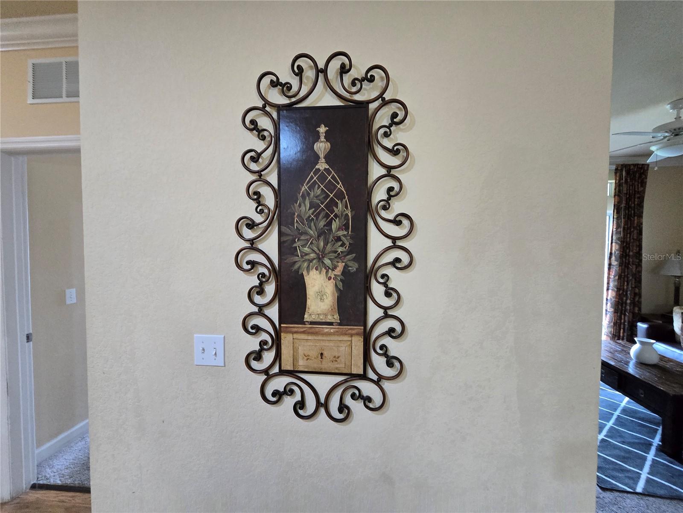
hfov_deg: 106.2
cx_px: 342
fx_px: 256
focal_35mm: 13
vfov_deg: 89.9
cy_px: 256
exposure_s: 1/60
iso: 640
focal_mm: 2.2
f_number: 2.2
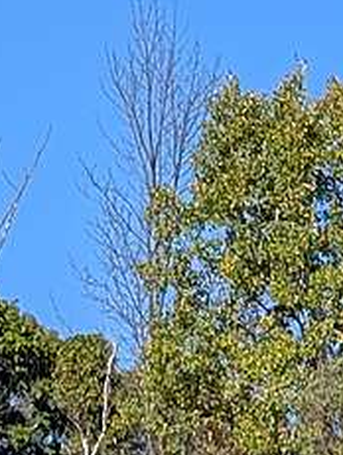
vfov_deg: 6.5
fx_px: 4032
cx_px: -680
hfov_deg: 4.7
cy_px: 152
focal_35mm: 306
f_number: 1.68
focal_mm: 6.9
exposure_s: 1/1667
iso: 21
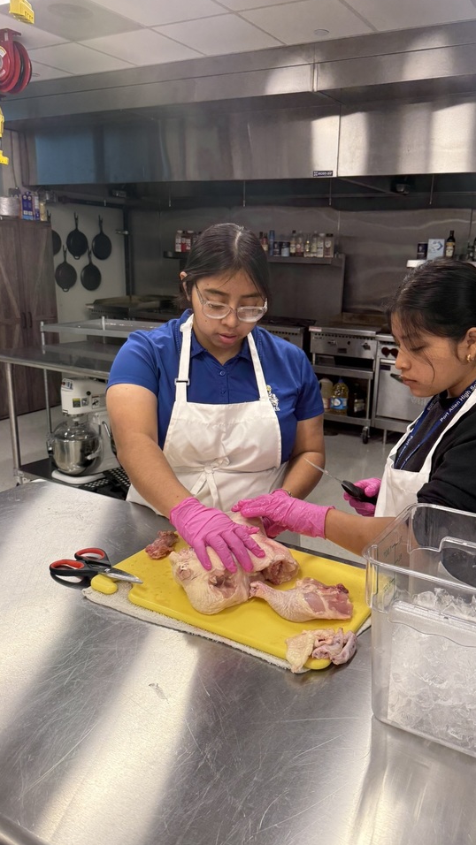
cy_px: 439
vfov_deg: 67.9
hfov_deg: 41.3
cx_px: 282
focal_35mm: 28
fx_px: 628
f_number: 1.78
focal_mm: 6.76
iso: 160
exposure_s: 1/125
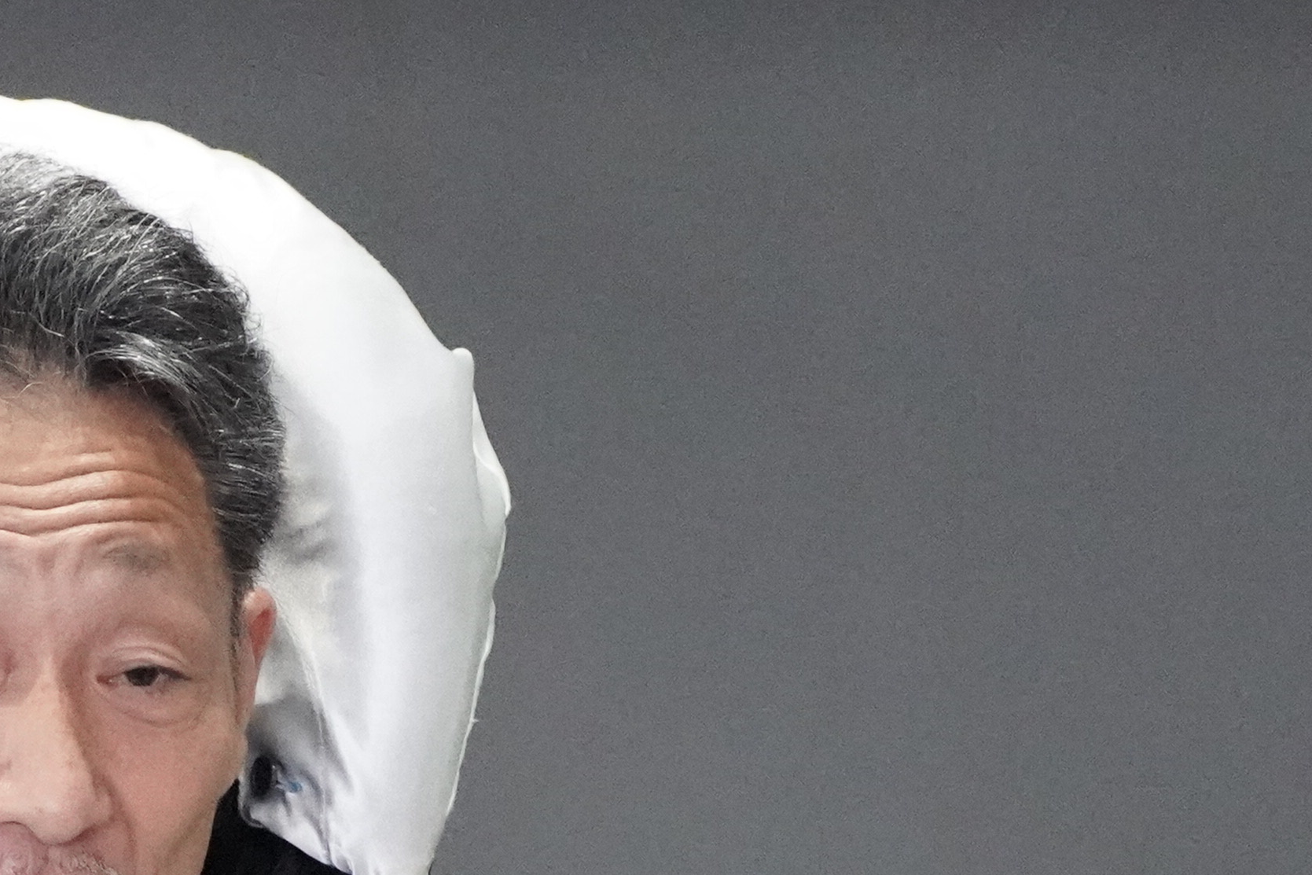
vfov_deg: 2.1
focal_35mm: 665
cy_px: 1496
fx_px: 24236
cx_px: 106
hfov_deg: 3.1
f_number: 5.6
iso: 25600
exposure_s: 1/800
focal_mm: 185
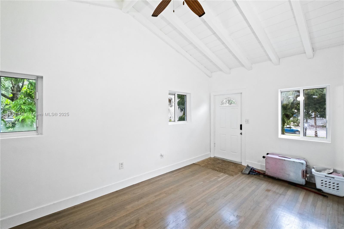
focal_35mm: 15
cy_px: 114
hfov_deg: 100.4
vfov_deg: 77.3
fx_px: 143
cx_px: 172
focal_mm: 10
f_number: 7.1
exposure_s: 1/30
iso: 1600
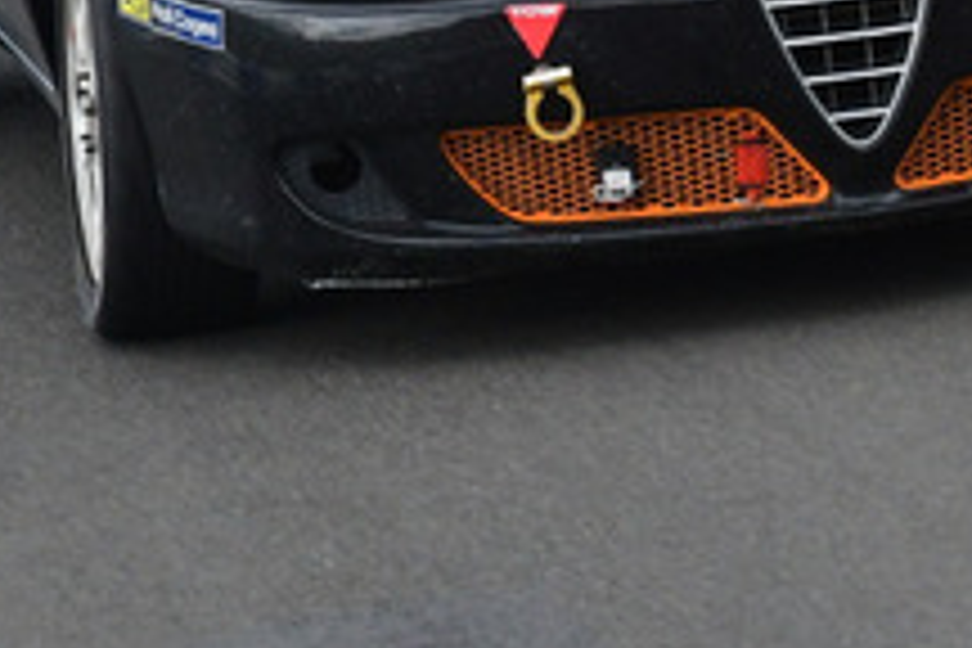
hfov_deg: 0.9
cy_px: -9
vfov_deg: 0.6
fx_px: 61582
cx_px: 904
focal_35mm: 2281
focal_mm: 410
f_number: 9
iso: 1000
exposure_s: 1/640
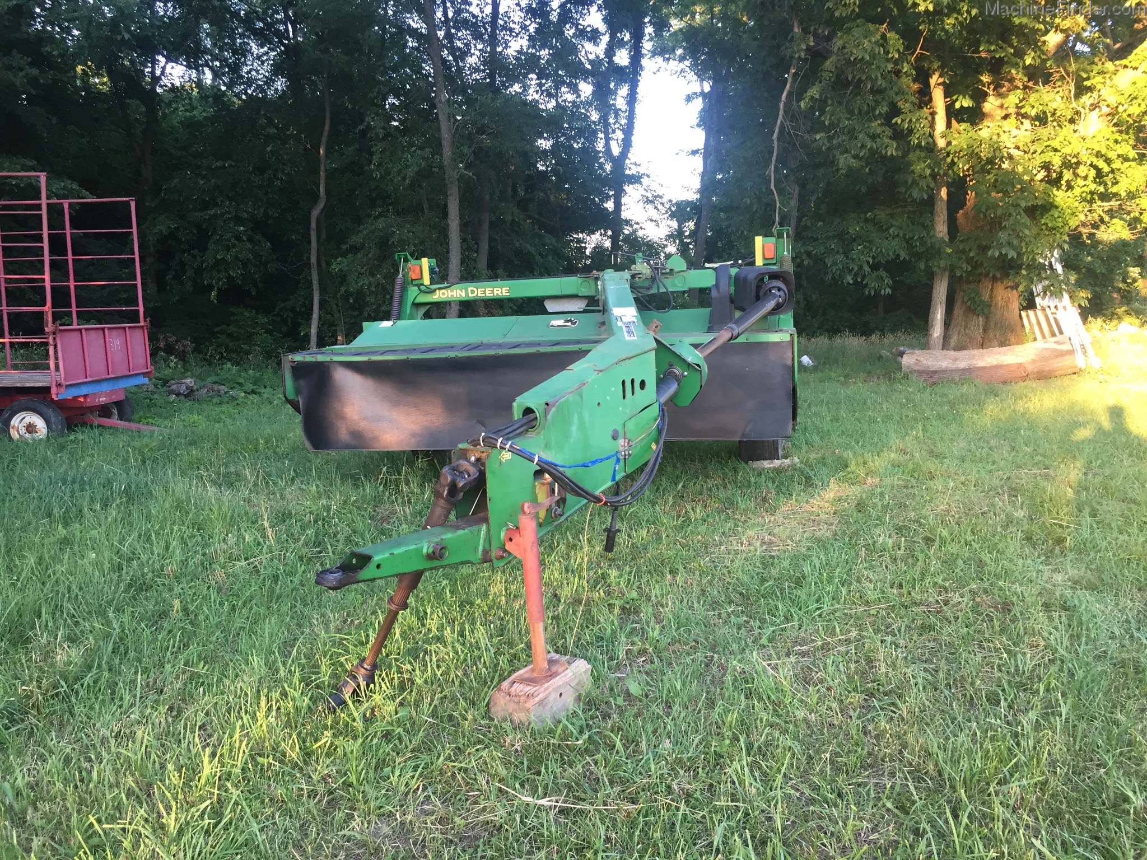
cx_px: 574
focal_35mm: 29
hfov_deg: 61.7
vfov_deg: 48.2
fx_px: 961
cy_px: 430
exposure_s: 1/30
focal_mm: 4.15
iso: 32
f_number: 2.2
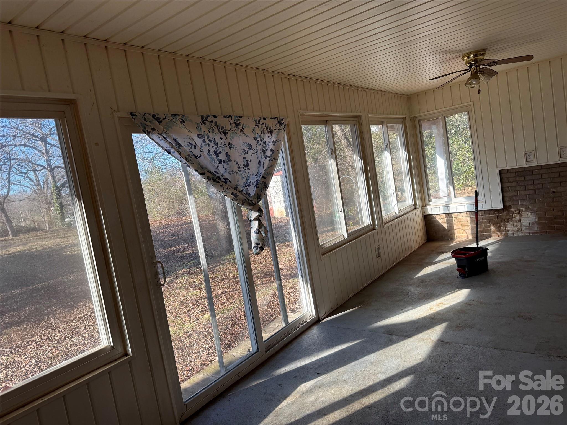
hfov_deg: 71.6
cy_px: 212
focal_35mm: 24
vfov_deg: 56.8
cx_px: 284
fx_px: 393
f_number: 1.78
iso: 100
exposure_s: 1/649
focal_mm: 6.76
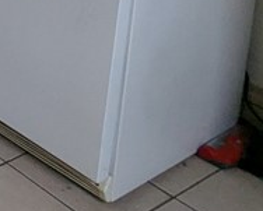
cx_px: -339
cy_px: -221
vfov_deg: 14.7
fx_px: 663
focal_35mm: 85
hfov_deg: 15.2
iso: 60
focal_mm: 2.35
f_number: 2.2
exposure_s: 1/222
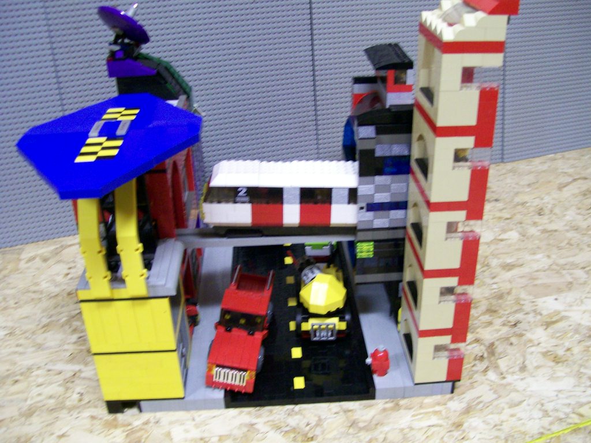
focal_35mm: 36
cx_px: 296
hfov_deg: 51.4
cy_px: 222
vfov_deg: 39.7
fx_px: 615
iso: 160
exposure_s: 1/13.8
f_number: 2.7
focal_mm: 6
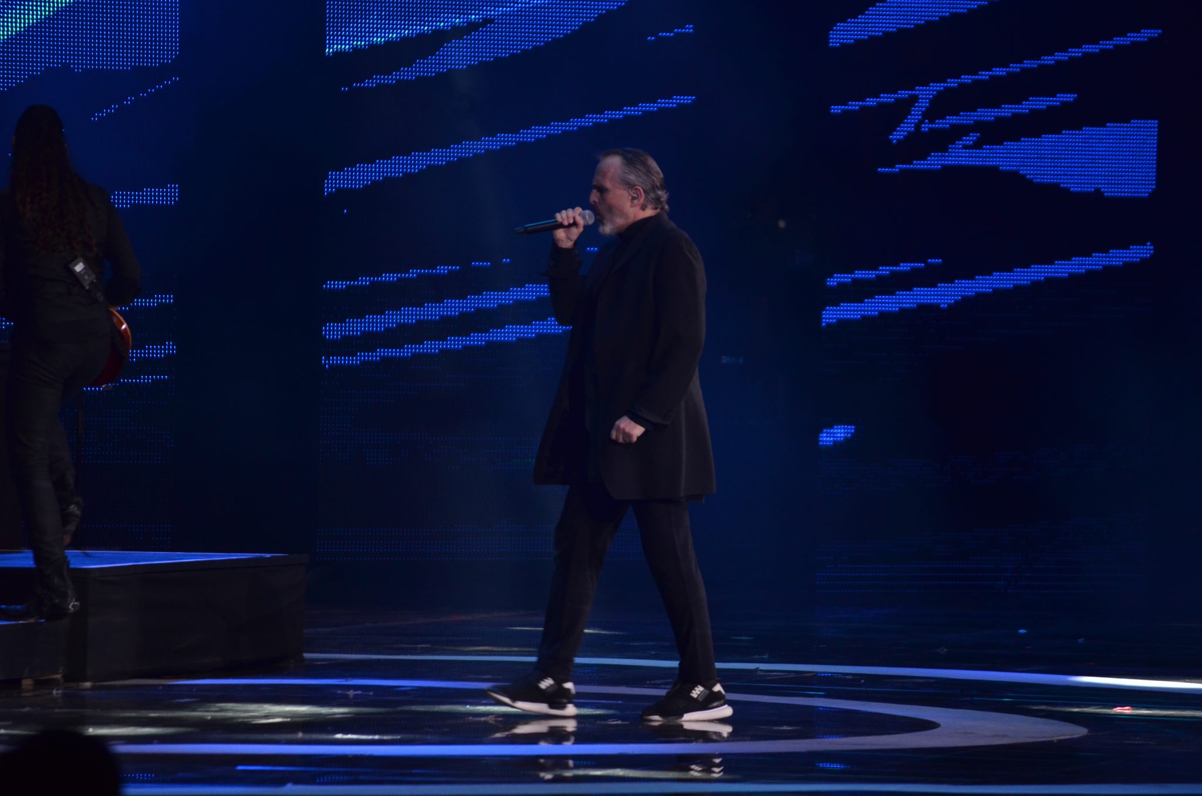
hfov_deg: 7.9
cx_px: 601
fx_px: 8746
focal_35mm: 262
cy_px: 398
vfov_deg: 5.2
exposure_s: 1/160
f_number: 5.3
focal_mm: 175
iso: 1000
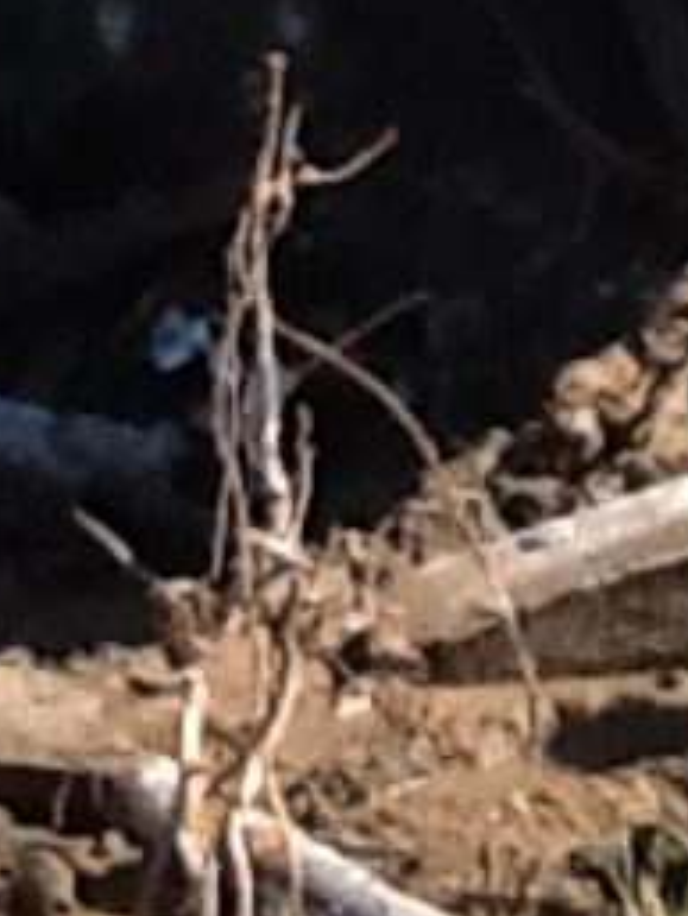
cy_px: -29
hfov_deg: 6.3
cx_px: 1349
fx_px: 6037
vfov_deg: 8.6
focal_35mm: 228
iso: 40
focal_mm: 2.03
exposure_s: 1/524
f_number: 2.4
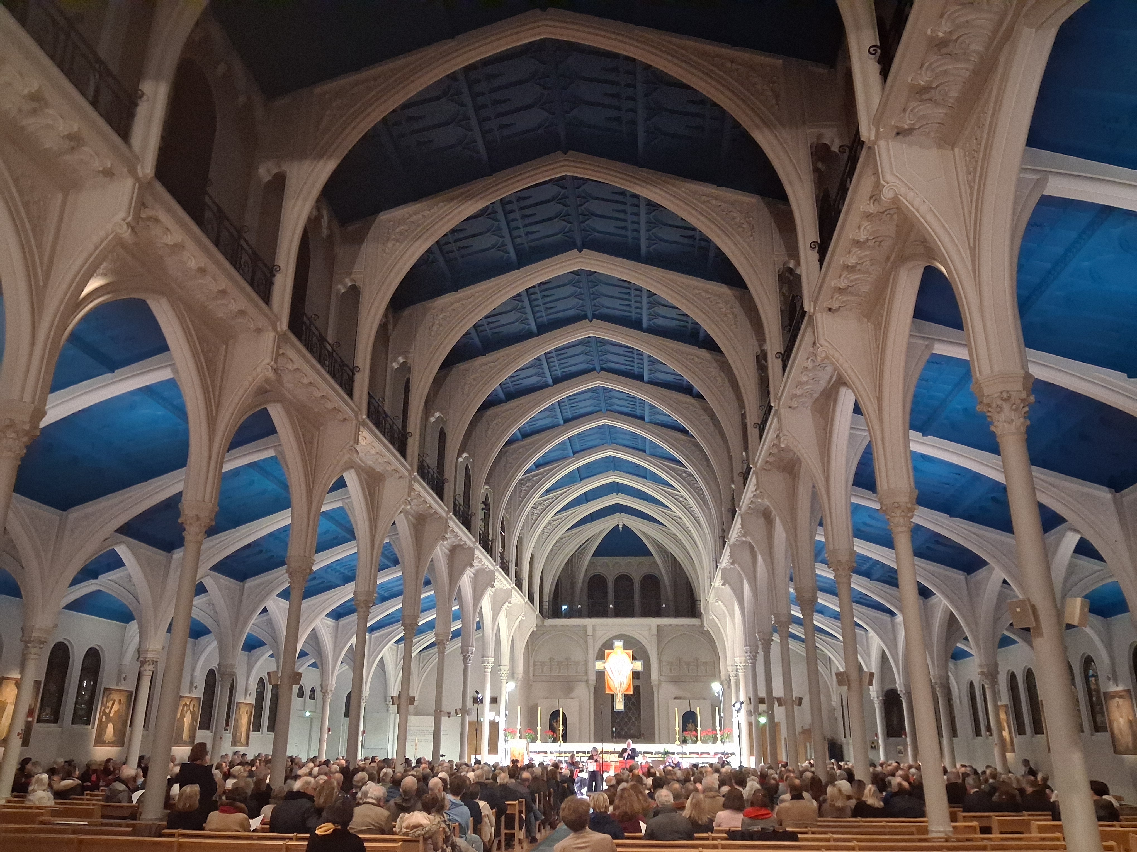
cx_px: 568
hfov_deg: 65.3
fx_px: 887
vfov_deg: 51.4
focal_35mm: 27
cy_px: 426
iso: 1250
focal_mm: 4
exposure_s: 1/20
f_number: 1.8
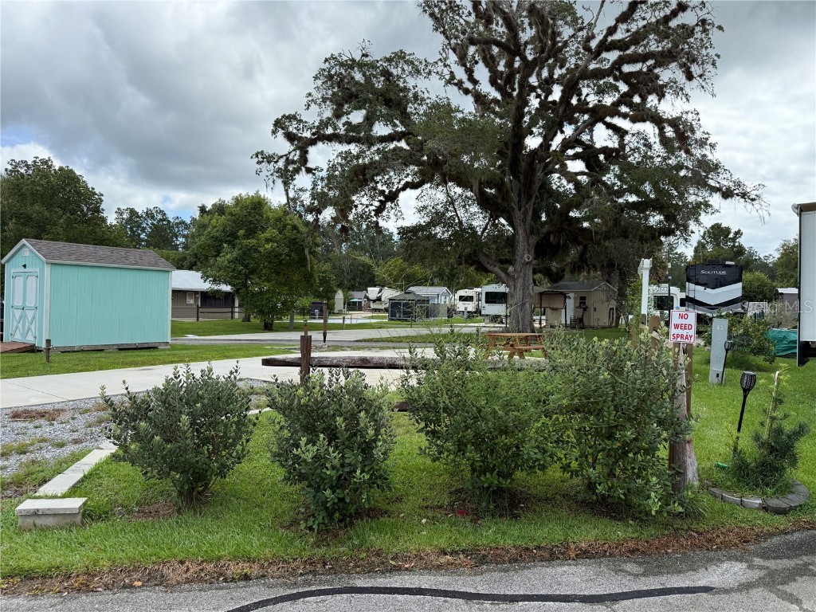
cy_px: 306
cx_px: 408
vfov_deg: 56.8
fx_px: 566
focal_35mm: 24
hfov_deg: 71.6
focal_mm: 6.76
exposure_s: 1/3021
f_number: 1.78
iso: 100
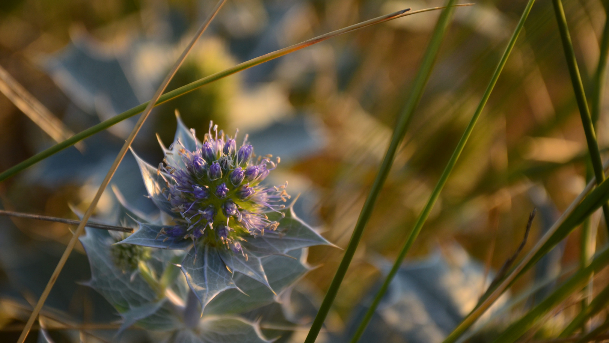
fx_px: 2673
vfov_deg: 7.3
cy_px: 145
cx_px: 304
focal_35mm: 166
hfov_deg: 13.0
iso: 400
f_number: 5.6
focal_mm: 105
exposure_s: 1/500
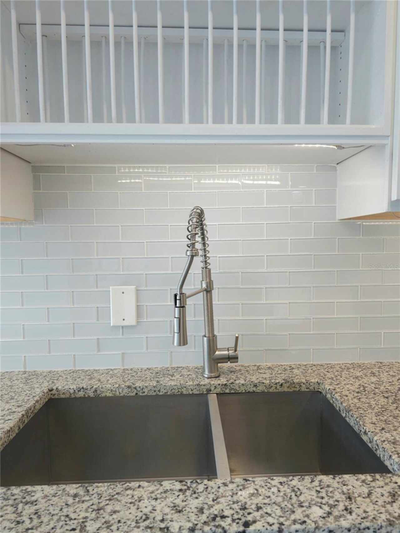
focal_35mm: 23
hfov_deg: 58.9
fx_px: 354
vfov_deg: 73.9
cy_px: 266
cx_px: 200
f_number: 1.7
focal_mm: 6.3
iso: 125
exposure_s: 1/60.2
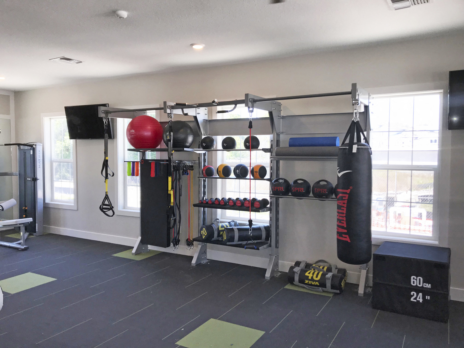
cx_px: 232
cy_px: 174
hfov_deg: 63.4
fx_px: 375
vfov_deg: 49.7
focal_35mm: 28
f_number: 1.8
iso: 20
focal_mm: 3.99
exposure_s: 1/141
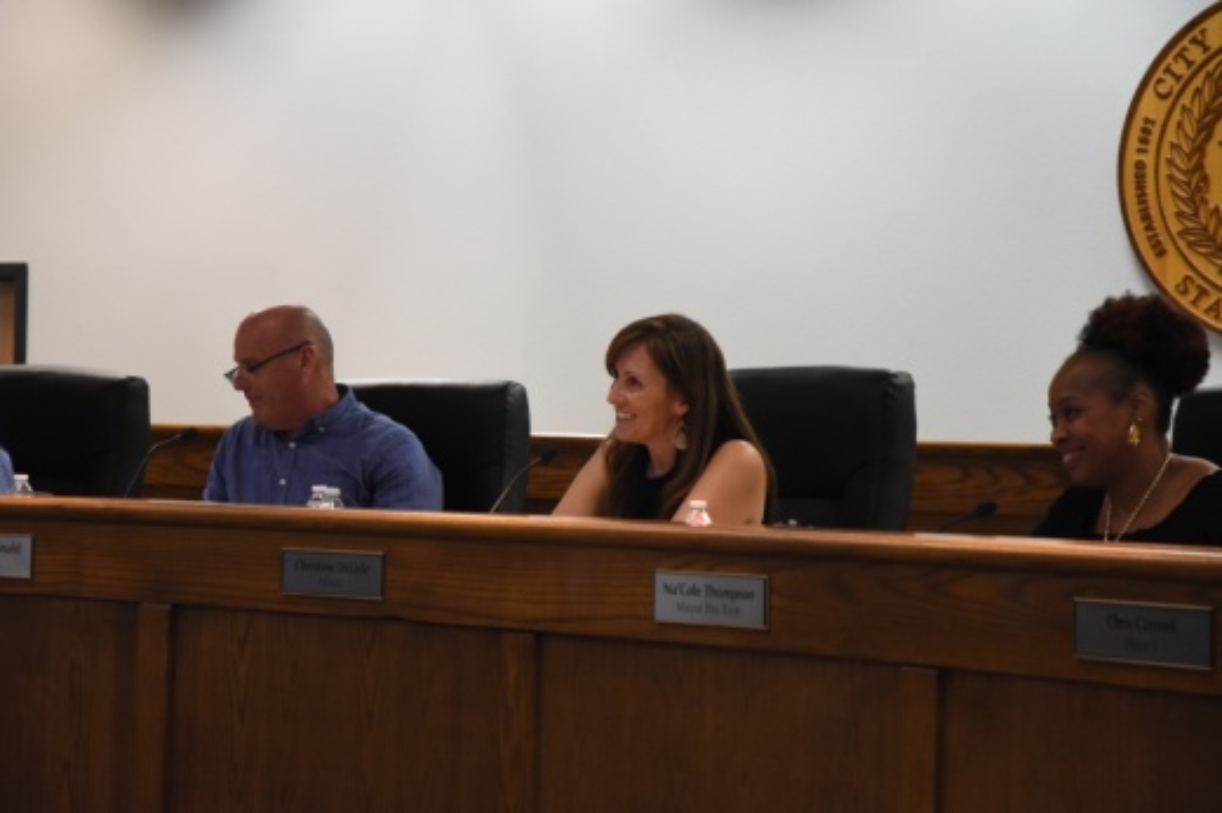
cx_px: 611
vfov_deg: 13.0
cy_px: 406
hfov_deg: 19.5
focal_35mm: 105
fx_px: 3562
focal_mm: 70
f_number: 4.5
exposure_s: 1/100
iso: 1600
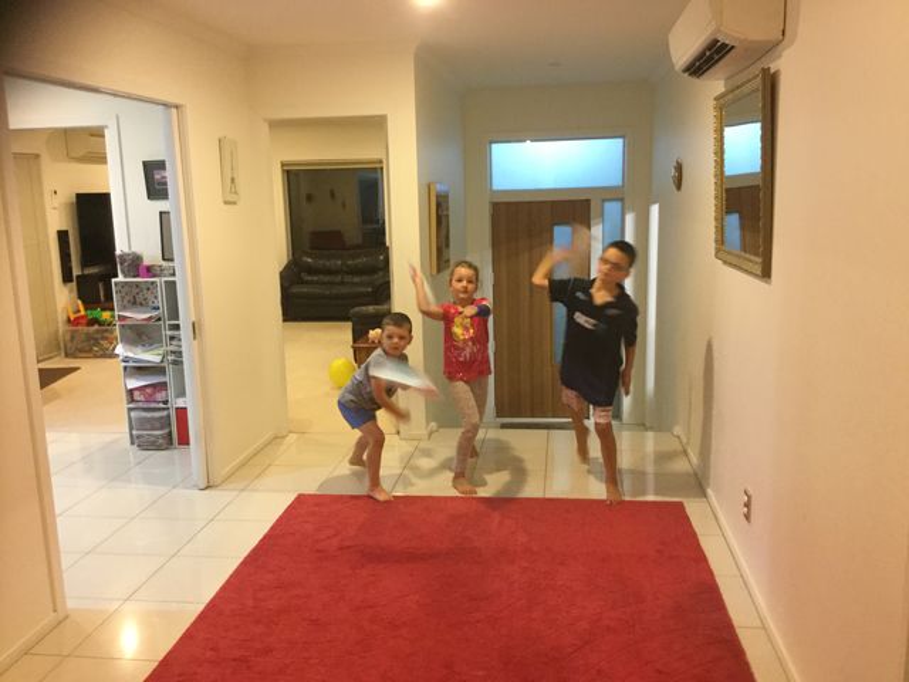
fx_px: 814
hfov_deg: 58.4
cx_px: 454
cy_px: 341
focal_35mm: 31
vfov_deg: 45.4
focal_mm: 3.3
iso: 200
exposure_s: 1/20
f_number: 2.4
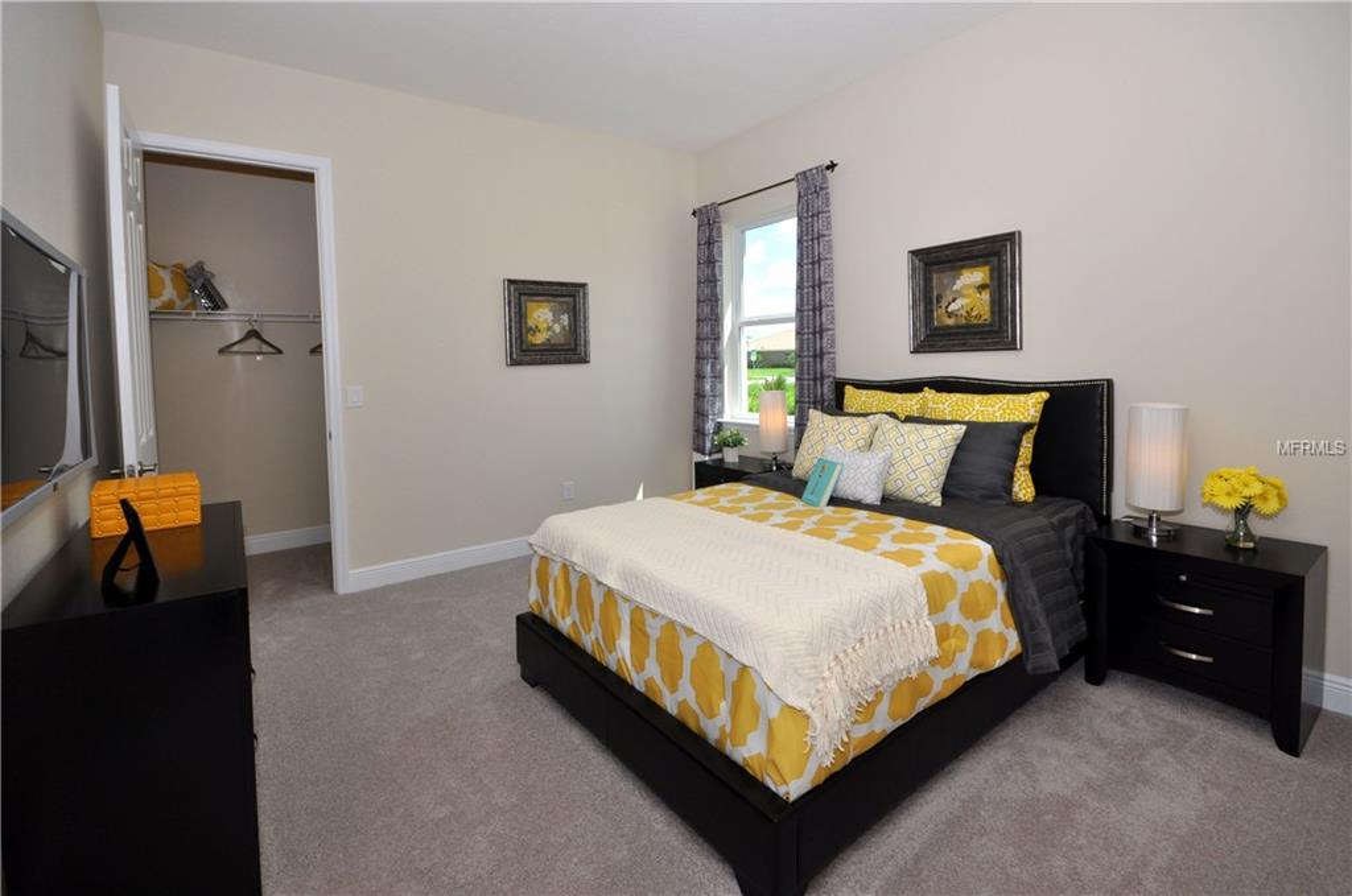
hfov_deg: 100.5
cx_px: 676
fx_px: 562
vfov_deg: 77.1
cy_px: 448
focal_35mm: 15
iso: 200
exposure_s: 1/160
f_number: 8
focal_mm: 10
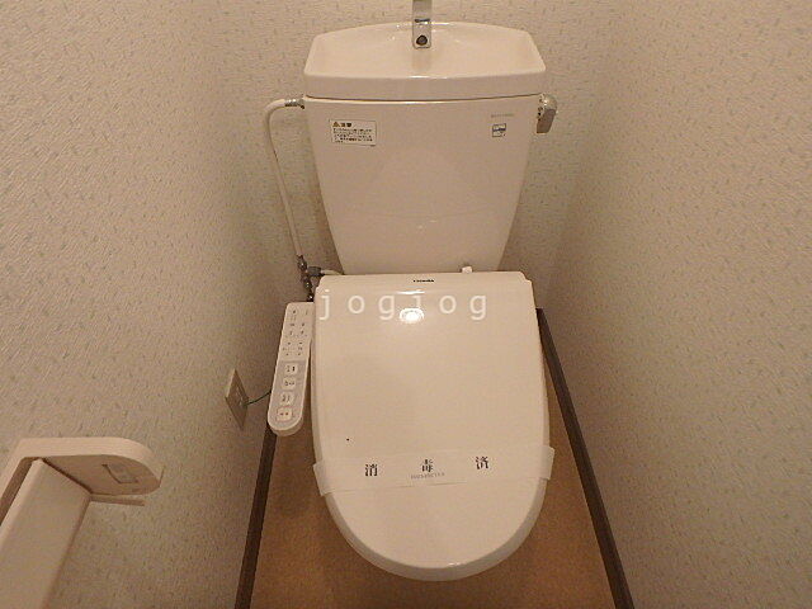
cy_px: 304
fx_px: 493
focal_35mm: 21
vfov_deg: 63.4
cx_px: 406
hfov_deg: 79.0
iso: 320
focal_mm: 3.7
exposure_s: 1/30
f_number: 3.5
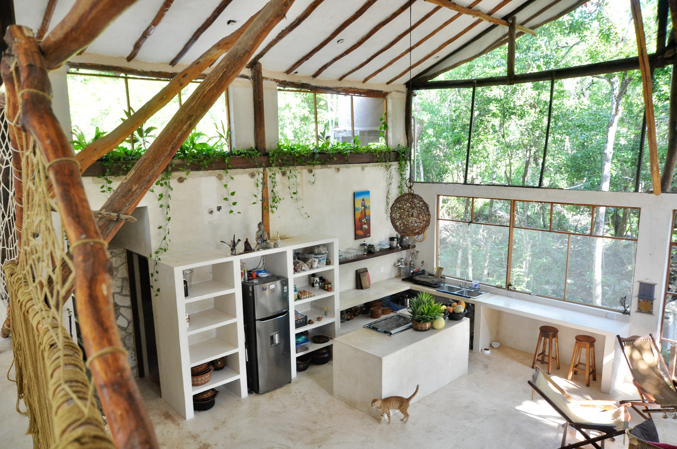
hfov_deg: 70.5
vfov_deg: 50.3
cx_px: 338
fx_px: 479
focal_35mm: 26
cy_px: 224
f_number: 7.1
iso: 800
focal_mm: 17
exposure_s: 1/40
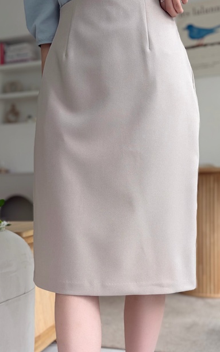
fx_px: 431
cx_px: 114
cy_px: 209
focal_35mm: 45
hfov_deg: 28.6
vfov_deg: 44.1
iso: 32
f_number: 1.6
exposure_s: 1/129
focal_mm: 5.96
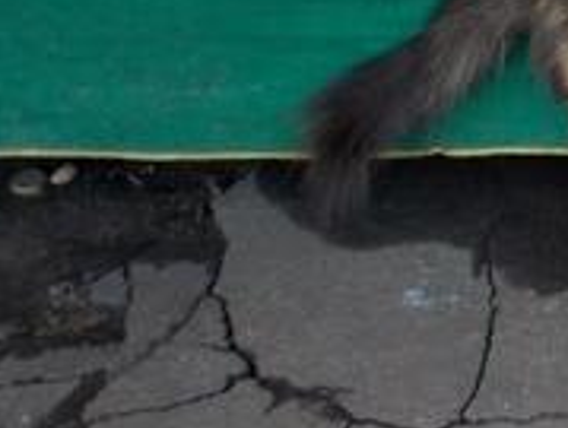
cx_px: 987
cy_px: -19
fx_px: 2170
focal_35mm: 132
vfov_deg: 11.1
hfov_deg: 13.5
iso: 100
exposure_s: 1/30
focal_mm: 5.2
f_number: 3.7
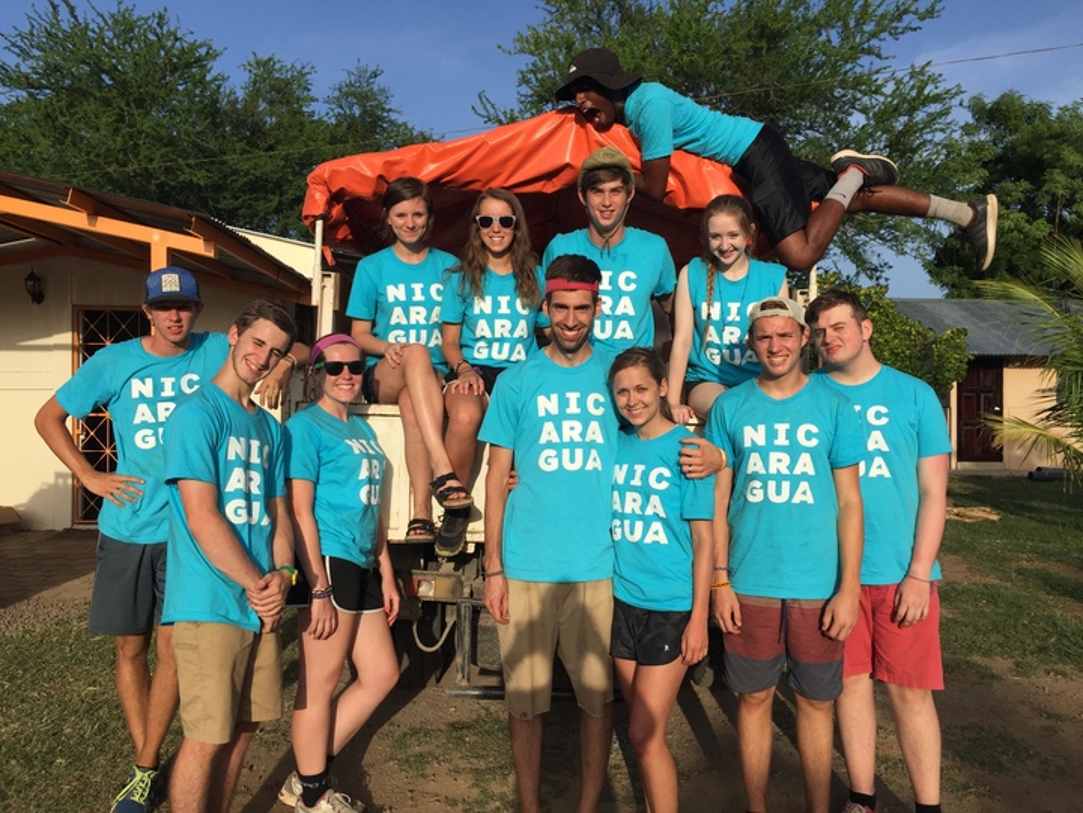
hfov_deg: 61.7
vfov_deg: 48.2
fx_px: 907
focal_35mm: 29
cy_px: 406
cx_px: 542
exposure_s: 1/2083
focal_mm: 4.15
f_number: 2.2
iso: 32
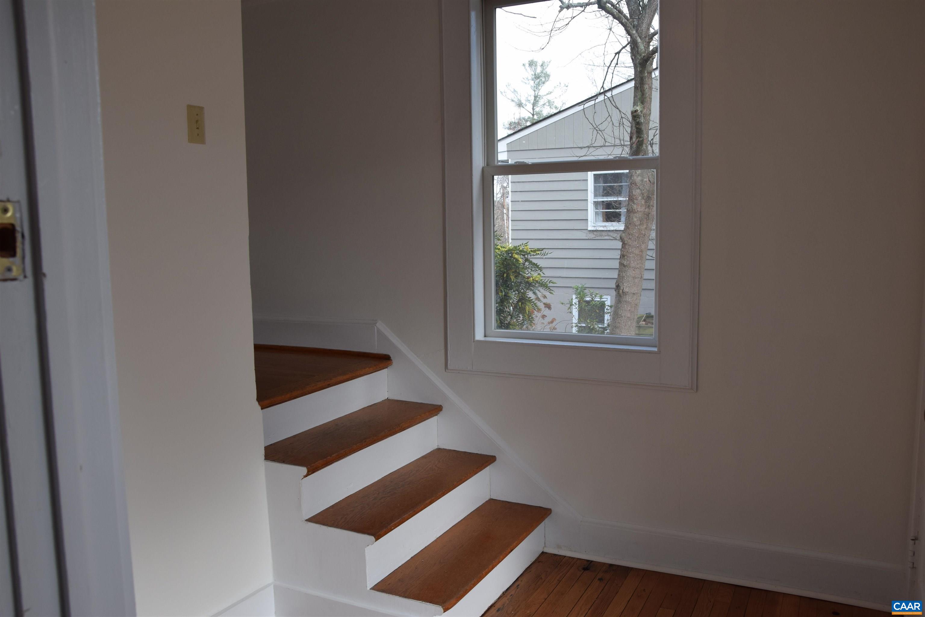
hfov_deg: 61.9
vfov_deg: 43.6
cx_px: 462
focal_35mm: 30
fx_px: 771
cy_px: 308
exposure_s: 1/200
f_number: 7.1
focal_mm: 20
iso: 400
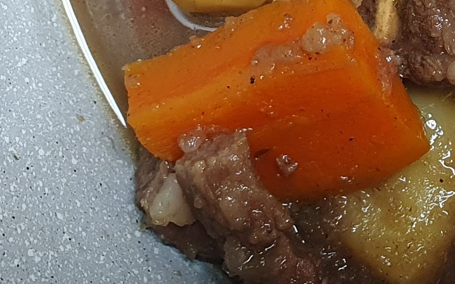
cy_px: -146
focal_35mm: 109
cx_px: 665
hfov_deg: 17.4
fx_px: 1352
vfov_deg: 11.5
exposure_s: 1/60
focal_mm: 4.32
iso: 160
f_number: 2.4
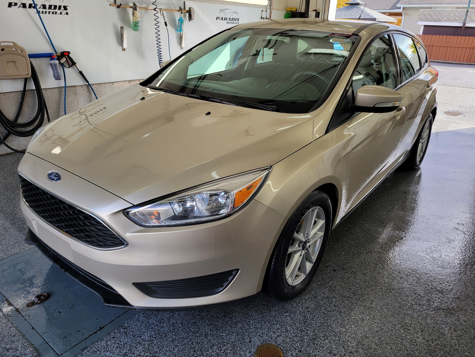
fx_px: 357
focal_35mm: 26
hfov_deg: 67.3
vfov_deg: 53.1
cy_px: 178
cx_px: 238
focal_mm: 5.4
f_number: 1.8
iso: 40
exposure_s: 1/254
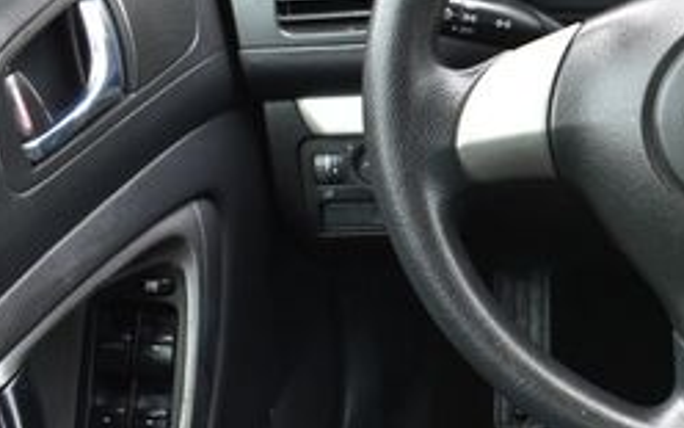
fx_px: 1473
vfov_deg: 16.5
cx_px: 781
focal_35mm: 79
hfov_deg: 24.2
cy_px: 224
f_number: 7.1
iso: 400
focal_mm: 20
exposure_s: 1/40
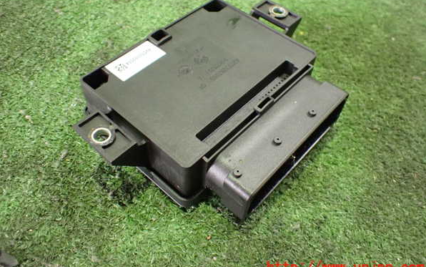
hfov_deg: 59.6
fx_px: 372
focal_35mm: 32
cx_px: 214
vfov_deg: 39.4
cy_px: 116
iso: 1000
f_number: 2.3
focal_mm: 5.4
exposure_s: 1/30
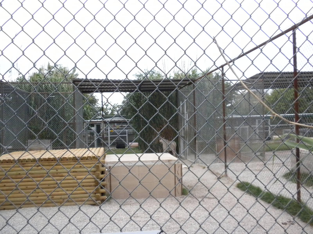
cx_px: 156
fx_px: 335
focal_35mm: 37
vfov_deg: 38.7
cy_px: 117
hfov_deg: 50.1
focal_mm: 6.6
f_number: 3.5
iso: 400
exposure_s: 1/720
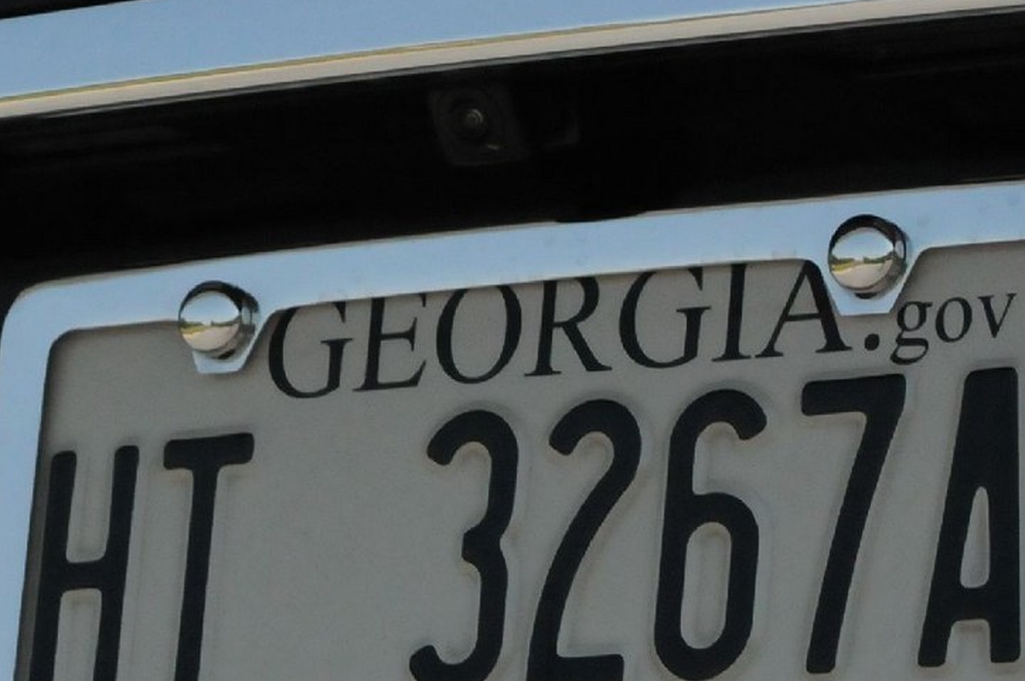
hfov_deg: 7.2
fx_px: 8098
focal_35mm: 285
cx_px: 106
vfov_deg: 4.8
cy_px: 117
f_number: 5.6
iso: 2000
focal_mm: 55
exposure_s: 1/8000
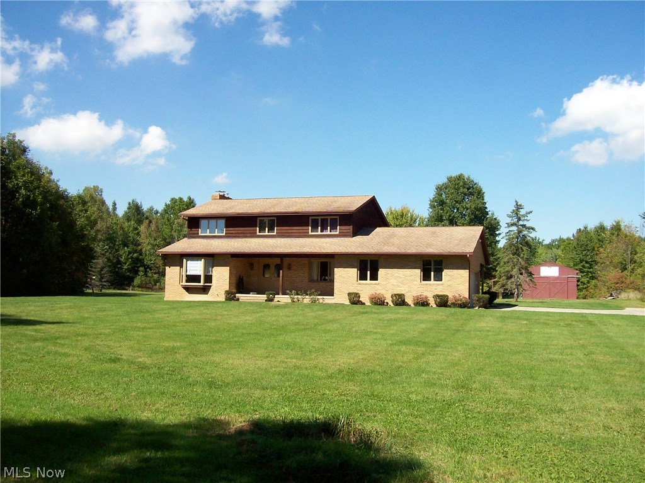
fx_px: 670
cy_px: 242
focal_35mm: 36
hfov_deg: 51.4
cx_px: 322
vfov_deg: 39.6
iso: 80
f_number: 4.8
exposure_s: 1/495
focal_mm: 6
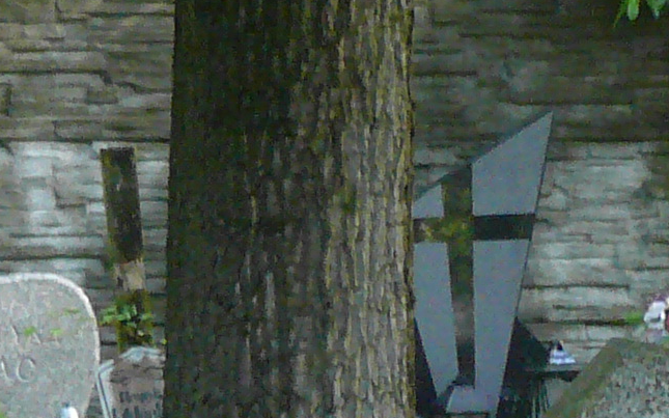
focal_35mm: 318
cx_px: -726
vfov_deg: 4.1
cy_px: 351
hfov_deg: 6.4
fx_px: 5797
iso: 200
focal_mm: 10.3
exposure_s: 1/30
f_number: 4.1
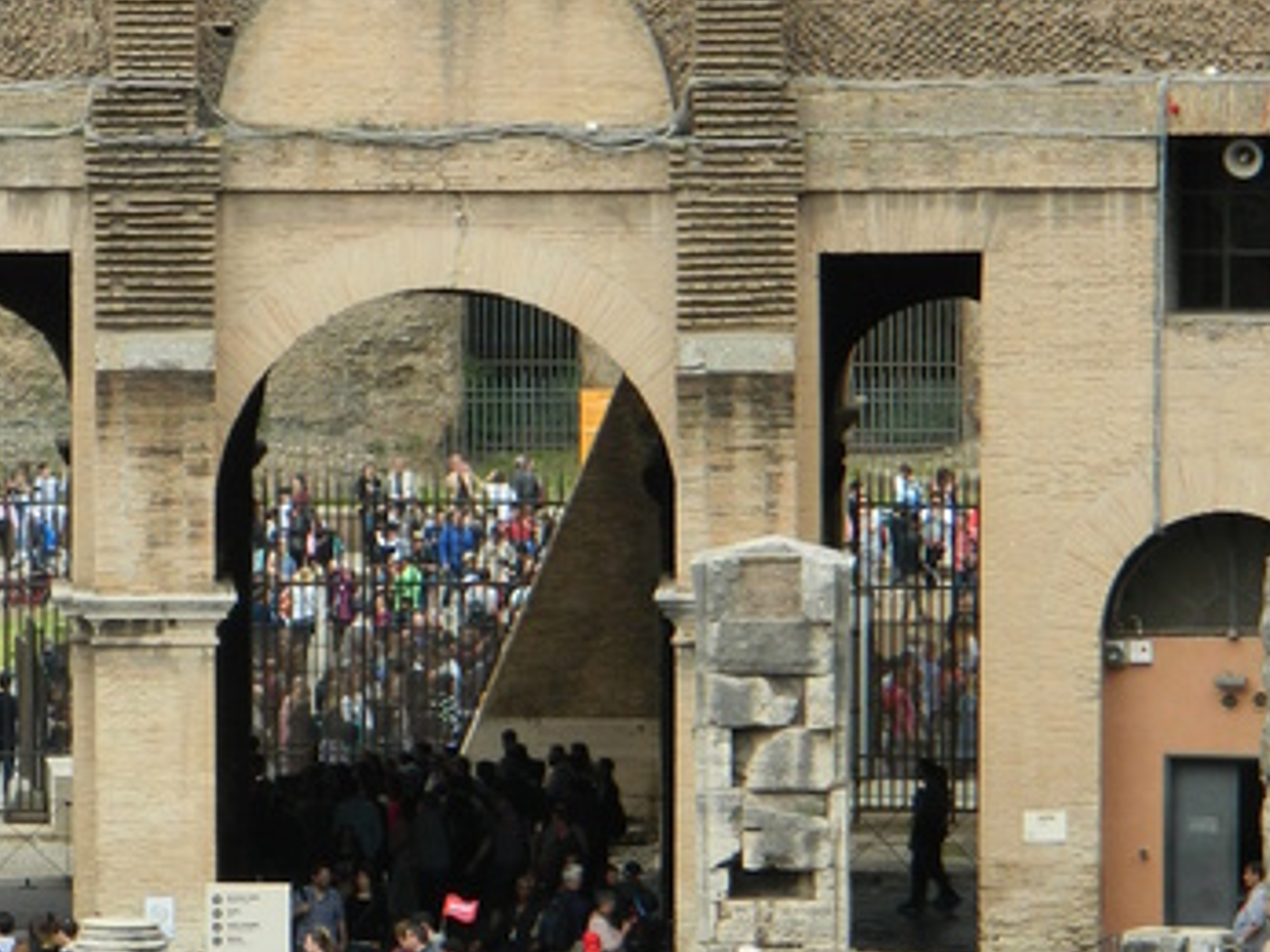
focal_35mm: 346
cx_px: 395
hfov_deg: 5.7
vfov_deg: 4.3
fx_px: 12690
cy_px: 450
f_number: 4.9
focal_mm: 27
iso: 80
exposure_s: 1/160
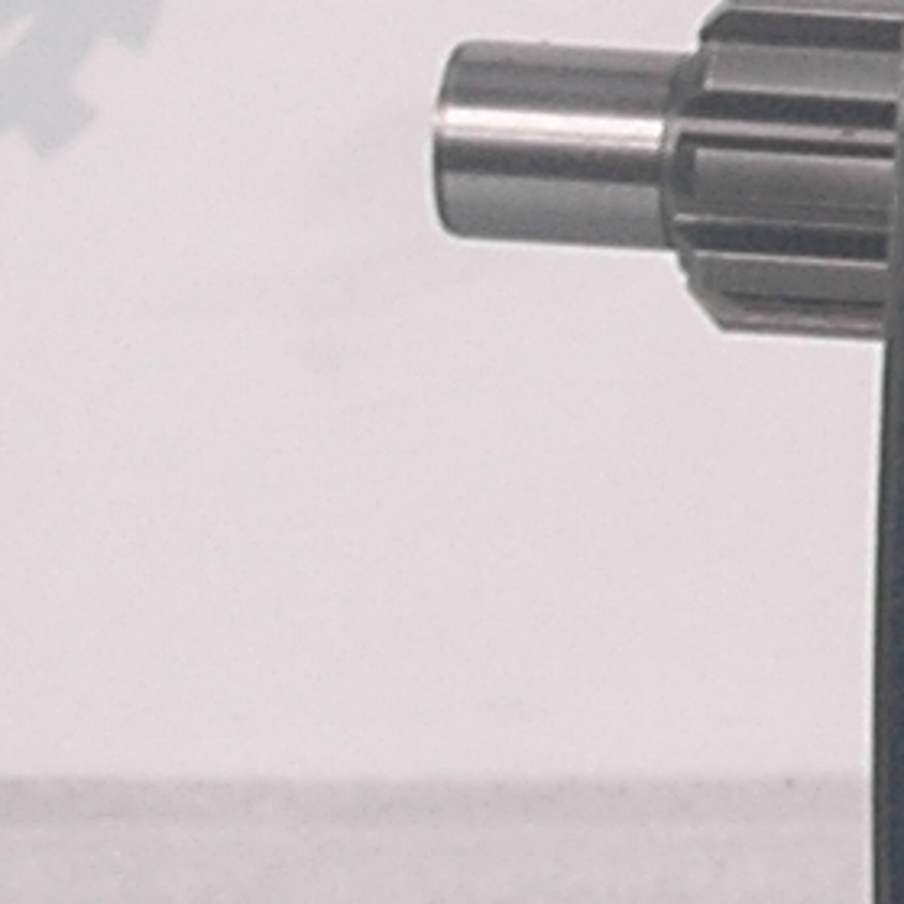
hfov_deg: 3.8
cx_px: 4044
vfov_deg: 4.1
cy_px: -207
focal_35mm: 426
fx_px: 12574
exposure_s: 1/25
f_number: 8
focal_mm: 31
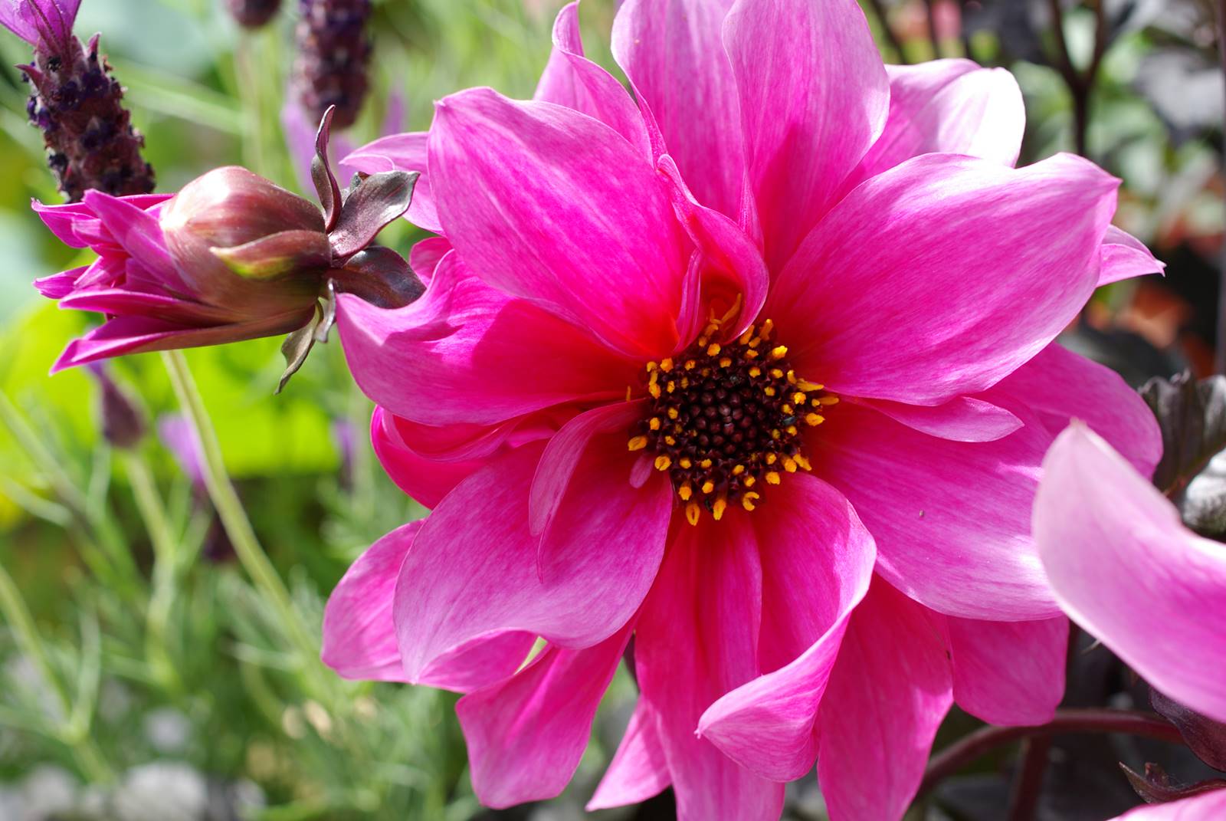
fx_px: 1790
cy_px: 410
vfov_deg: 25.8
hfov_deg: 37.8
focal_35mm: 52
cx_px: 613
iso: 100
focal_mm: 35
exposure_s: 1/125
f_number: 5.6
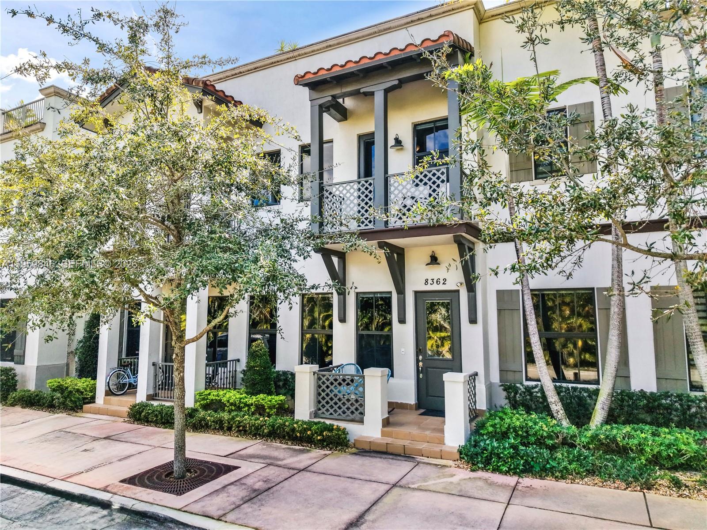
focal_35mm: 24
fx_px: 490
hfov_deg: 71.6
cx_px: 354
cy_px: 265
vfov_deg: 56.8
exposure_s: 1/3000
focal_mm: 8.67
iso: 420
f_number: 1.8
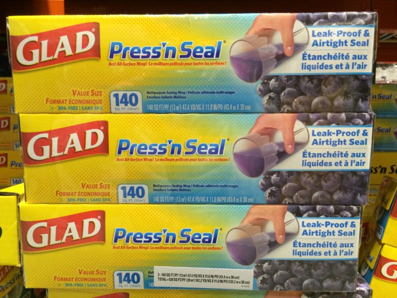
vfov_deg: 48.2
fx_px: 333
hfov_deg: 61.7
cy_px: 149
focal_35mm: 29
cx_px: 198
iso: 250
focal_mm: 4.15
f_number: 2.2
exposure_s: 1/30
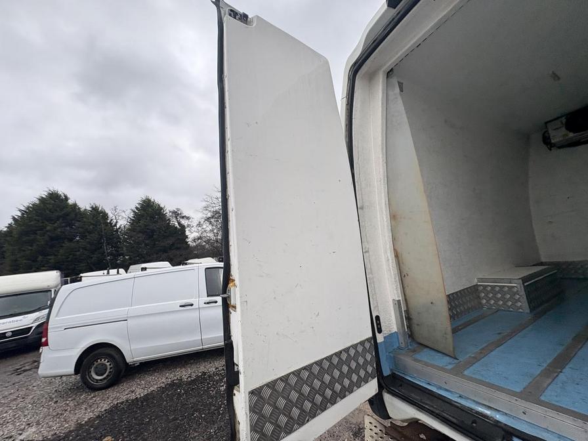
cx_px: 294
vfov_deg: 85.7
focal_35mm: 14
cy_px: 220
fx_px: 238
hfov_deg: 102.1
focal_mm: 2.22
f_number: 2.2
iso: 64
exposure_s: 1/99
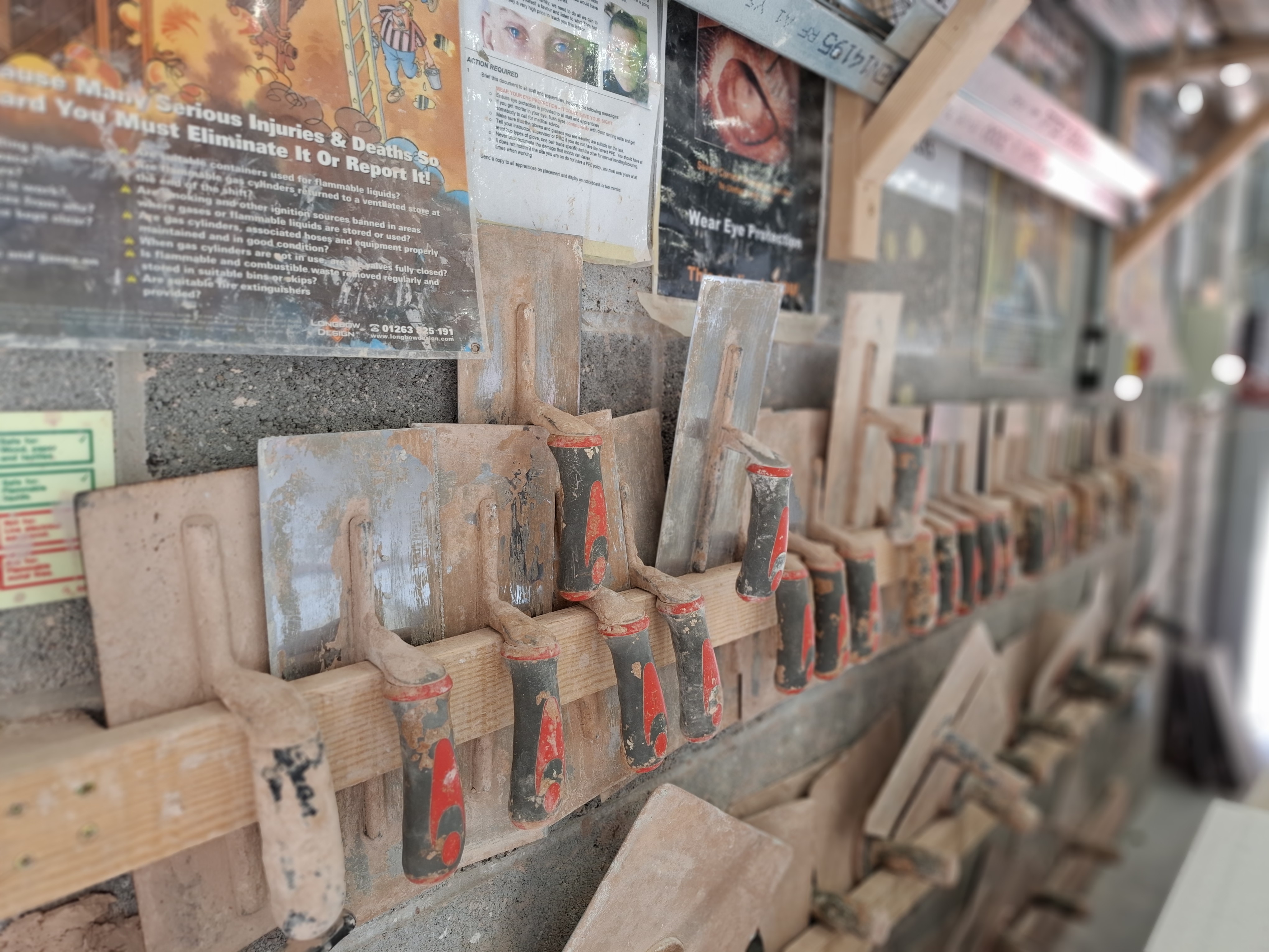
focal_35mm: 23
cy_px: 476
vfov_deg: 58.9
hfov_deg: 73.9
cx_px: 634
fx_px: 843
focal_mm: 5.54
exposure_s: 1/100
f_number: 1.8
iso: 200
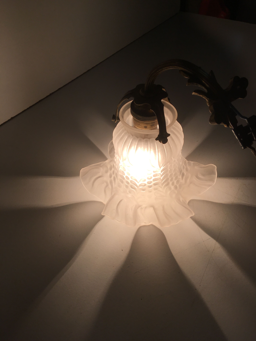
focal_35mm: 29
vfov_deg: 61.7
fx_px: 286
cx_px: 128
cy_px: 170
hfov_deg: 48.2
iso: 25
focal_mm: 4.15
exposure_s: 1/553
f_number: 2.2
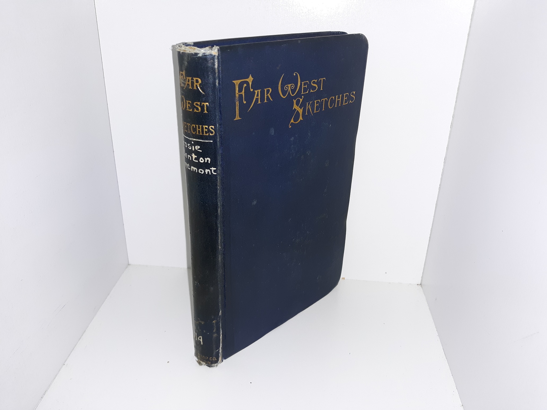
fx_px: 442
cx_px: 274
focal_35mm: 28
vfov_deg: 49.7
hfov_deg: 63.4
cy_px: 205
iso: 50
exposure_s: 1/120
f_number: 1.7
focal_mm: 3.7
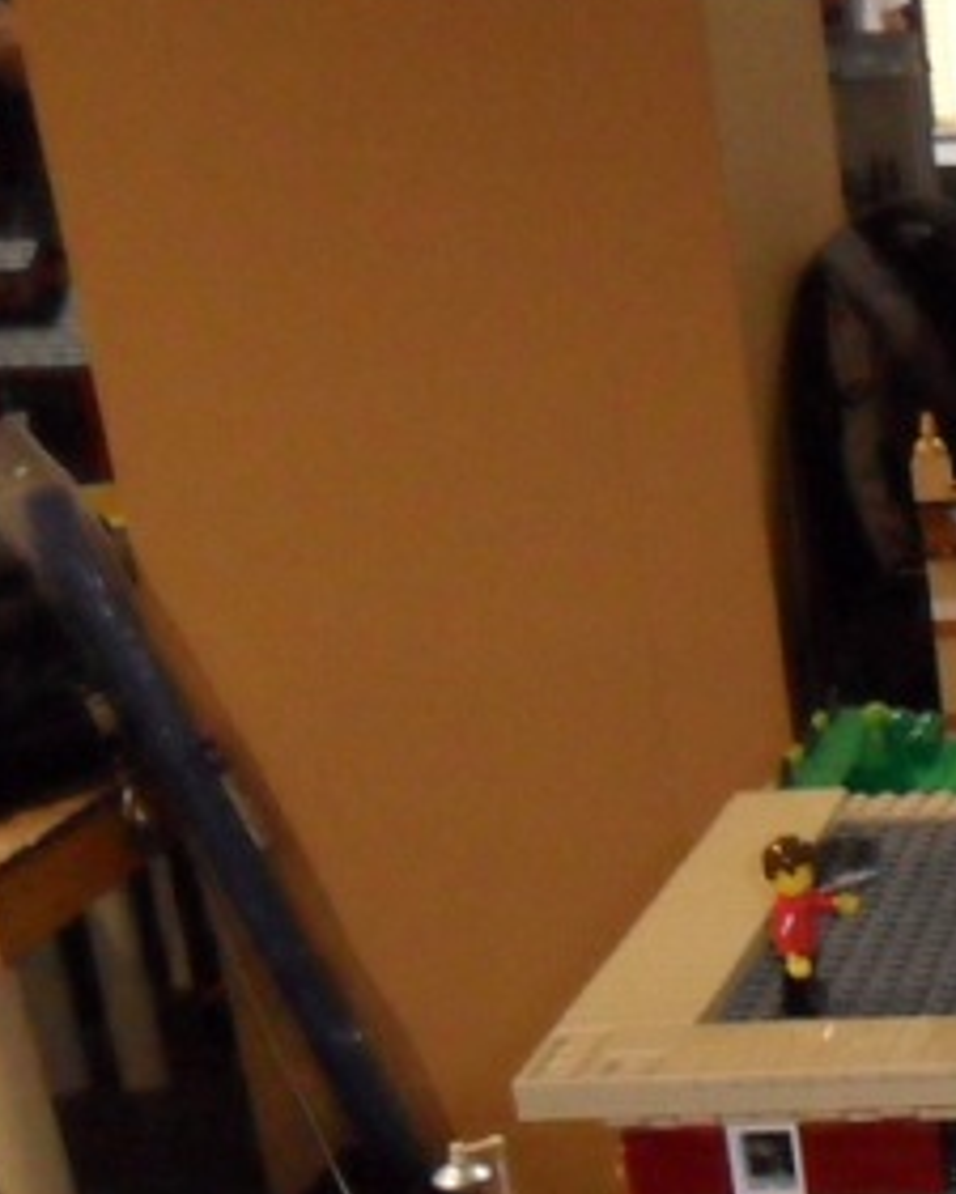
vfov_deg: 24.6
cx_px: 1508
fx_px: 2651
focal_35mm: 75
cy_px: 1075
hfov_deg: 17.9
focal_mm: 4.9
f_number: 3.5
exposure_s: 1/45
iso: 400
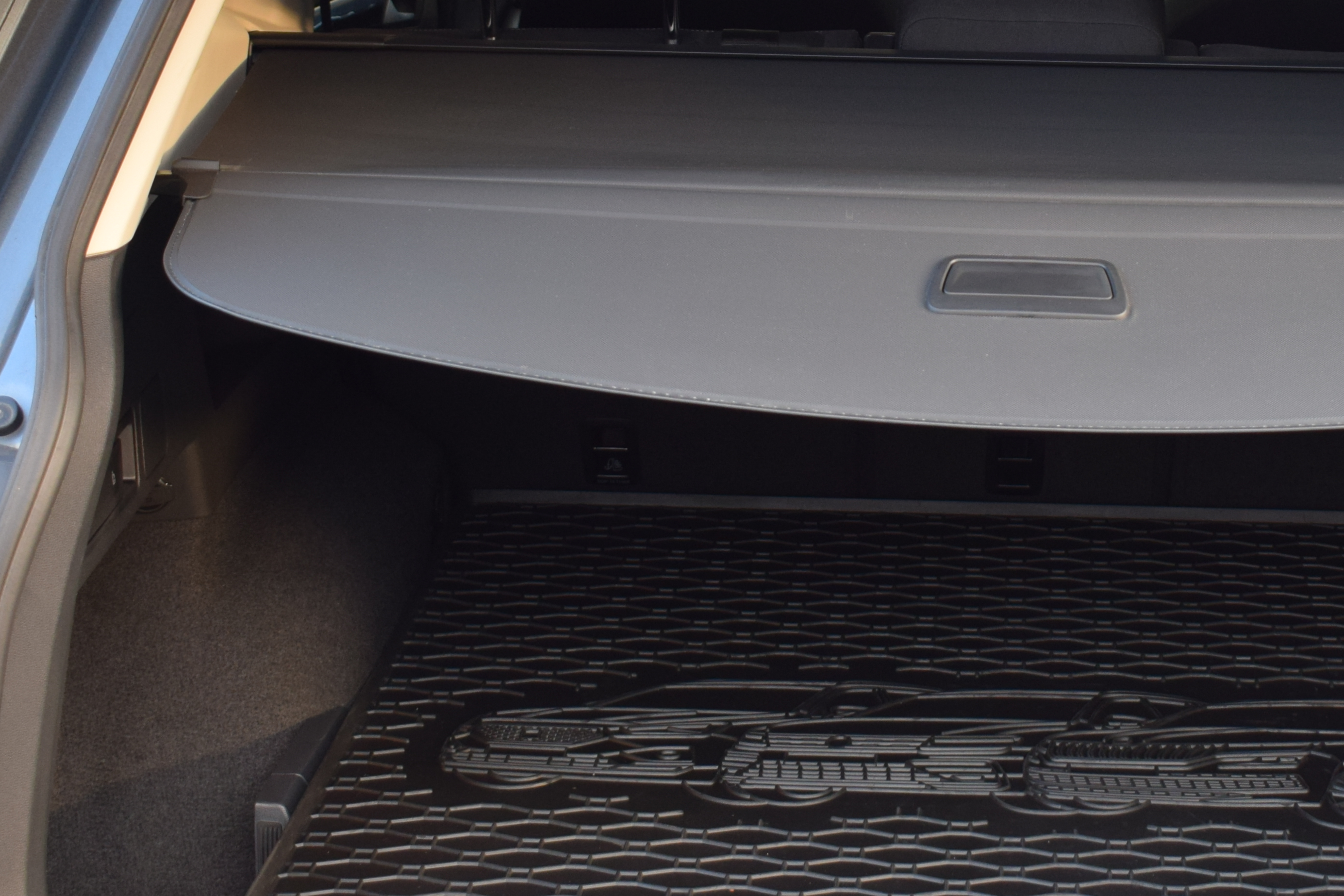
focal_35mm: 78
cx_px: 989
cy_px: 245
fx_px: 2912
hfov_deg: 25.7
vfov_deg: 17.4
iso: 400
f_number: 4
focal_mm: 24
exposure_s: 1/60
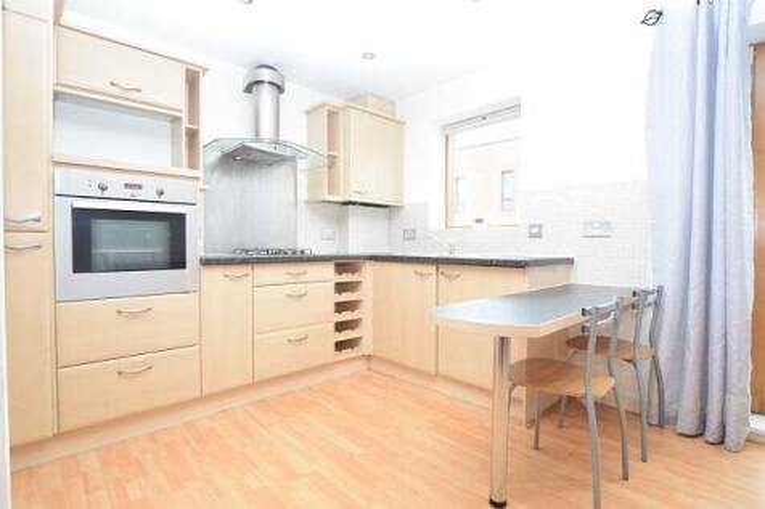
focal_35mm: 17
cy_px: 254
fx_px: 366
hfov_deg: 92.5
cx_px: 382
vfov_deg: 69.6
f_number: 3.5
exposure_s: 1/60
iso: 800
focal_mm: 11.5
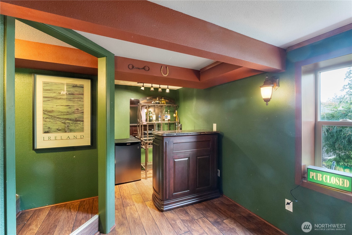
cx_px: 176
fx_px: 147
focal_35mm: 15
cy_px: 118
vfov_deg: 77.3
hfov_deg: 100.4
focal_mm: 10
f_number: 9
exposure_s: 1/15
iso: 1600
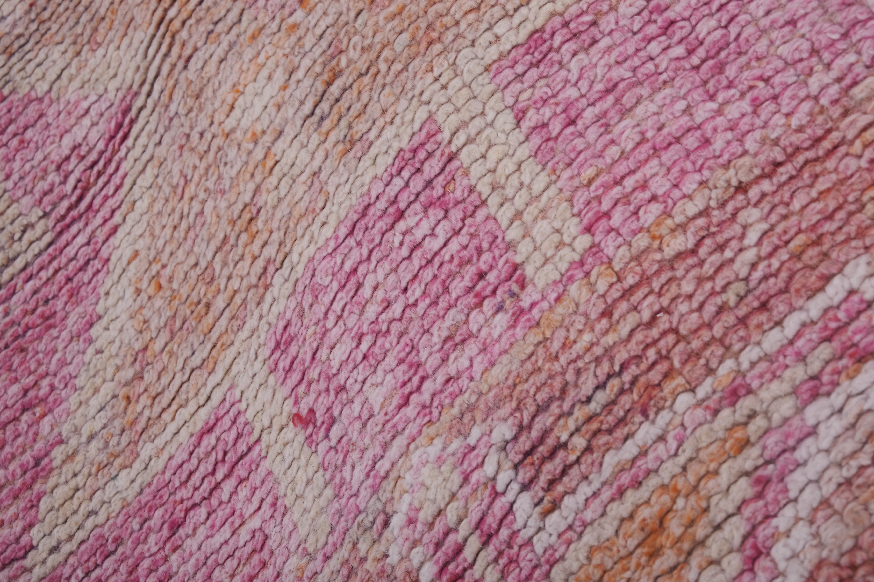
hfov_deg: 24.5
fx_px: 2015
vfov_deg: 16.5
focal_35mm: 83
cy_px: 291
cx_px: 437
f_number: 11
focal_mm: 55
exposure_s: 1/160
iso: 160
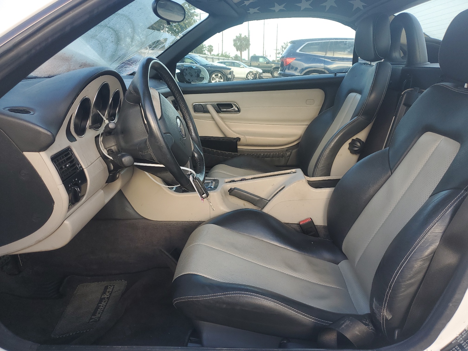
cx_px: 234
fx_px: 352
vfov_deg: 53.1
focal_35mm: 26
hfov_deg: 67.3
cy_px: 176
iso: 50
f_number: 1.5
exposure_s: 1/217
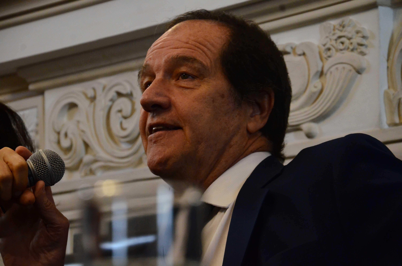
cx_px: 201
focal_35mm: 158
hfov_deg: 13.1
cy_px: 133
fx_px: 1755
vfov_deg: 8.7
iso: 3200
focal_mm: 105
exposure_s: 1/80
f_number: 5.6
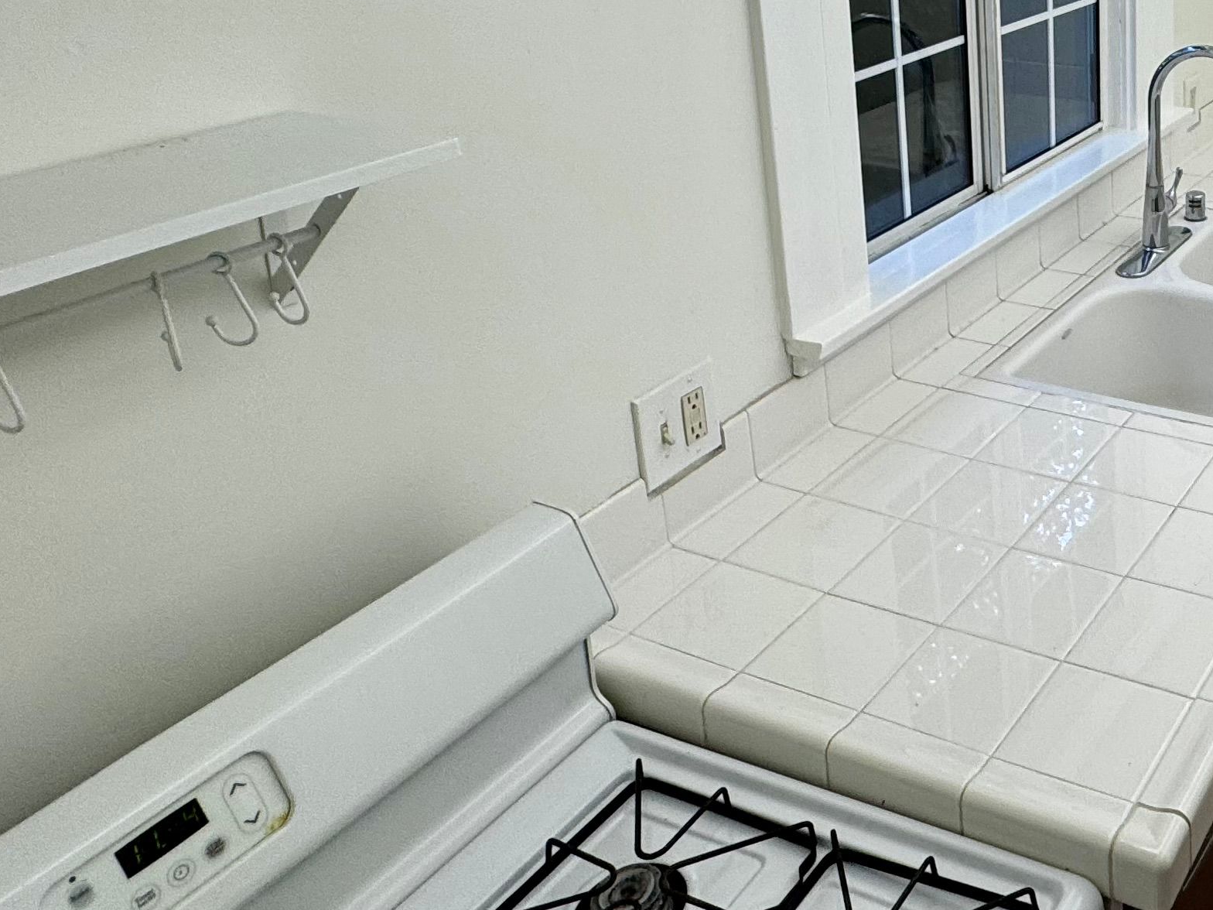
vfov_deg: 37.5
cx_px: 1220
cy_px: 118
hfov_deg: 43.7
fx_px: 1261
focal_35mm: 36
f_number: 2.2
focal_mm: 2.22
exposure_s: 1/120
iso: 64
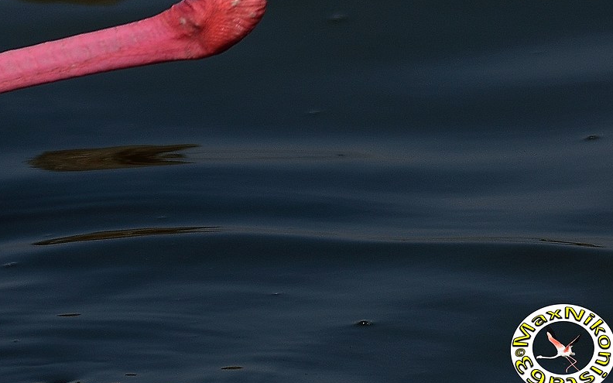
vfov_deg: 0.9
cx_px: -305
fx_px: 23222
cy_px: -215
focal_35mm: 1390
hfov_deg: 1.5
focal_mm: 300
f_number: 8
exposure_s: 1/1000
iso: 100
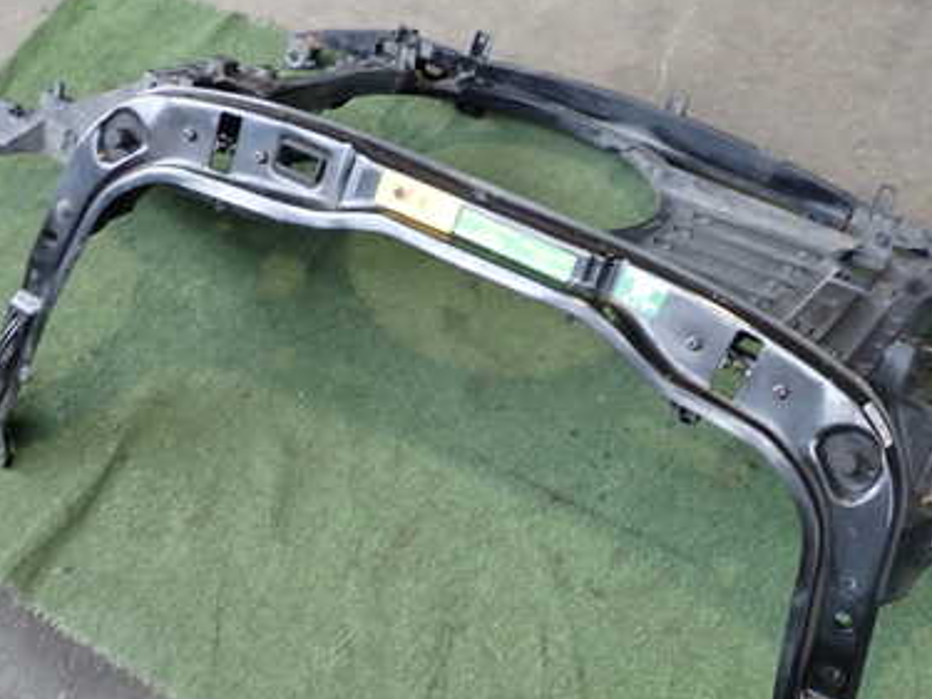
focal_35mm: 48
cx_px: 524
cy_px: 430
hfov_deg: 39.6
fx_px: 1292
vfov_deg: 30.1
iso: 200
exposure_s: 1/40
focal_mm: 5.4
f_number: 2.3
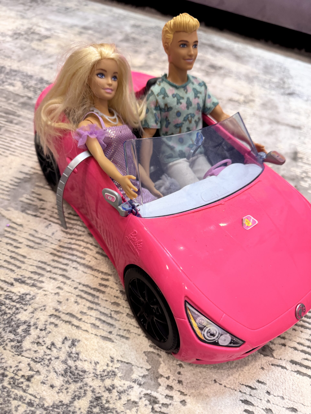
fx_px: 287
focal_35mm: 24
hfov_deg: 56.8
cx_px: 156
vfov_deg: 71.6
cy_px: 207
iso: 400
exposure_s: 1/50
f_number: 1.78
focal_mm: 6.76
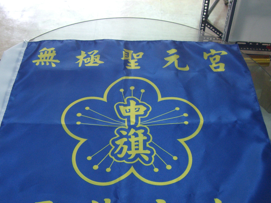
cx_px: 134
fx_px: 399
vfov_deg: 28.5
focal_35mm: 51
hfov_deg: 37.5
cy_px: 121
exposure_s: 1/80
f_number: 2.7
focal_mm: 6.2
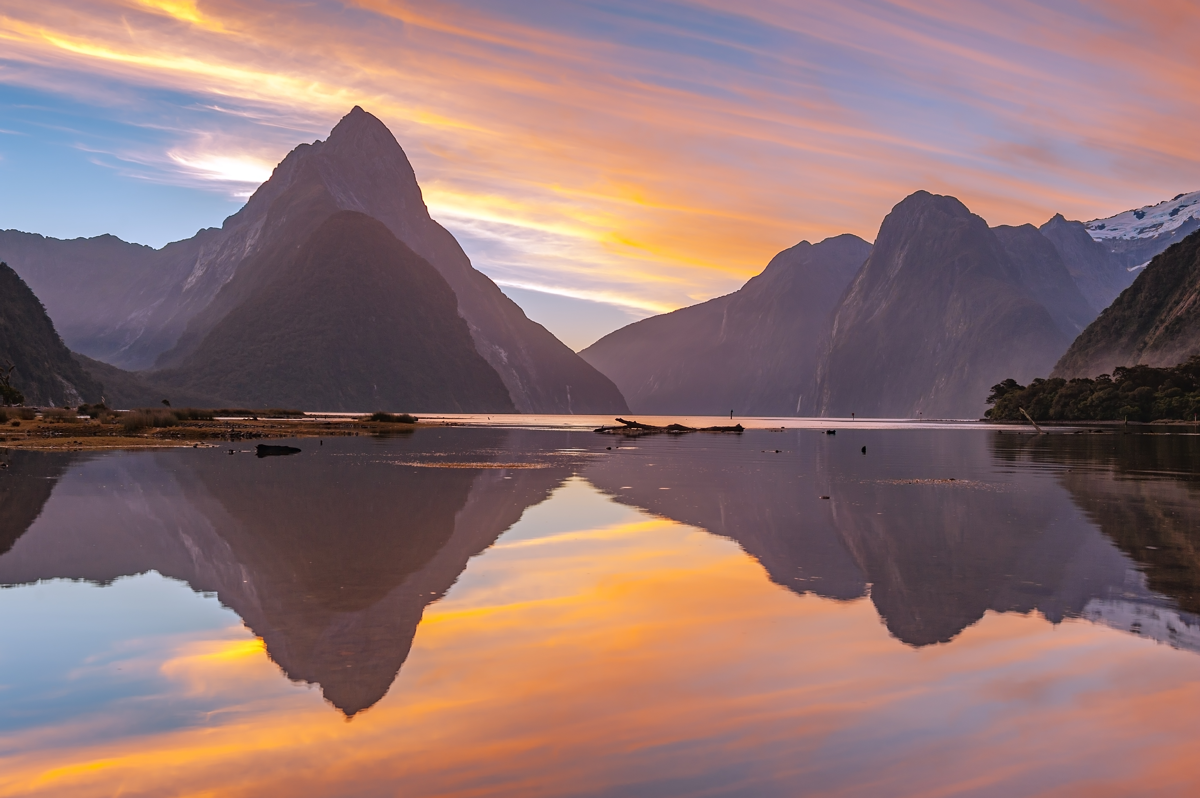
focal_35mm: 38
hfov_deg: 50.7
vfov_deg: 35.0
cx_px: 600
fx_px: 1266
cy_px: 399
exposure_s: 1/4
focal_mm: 38
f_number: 8
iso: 400
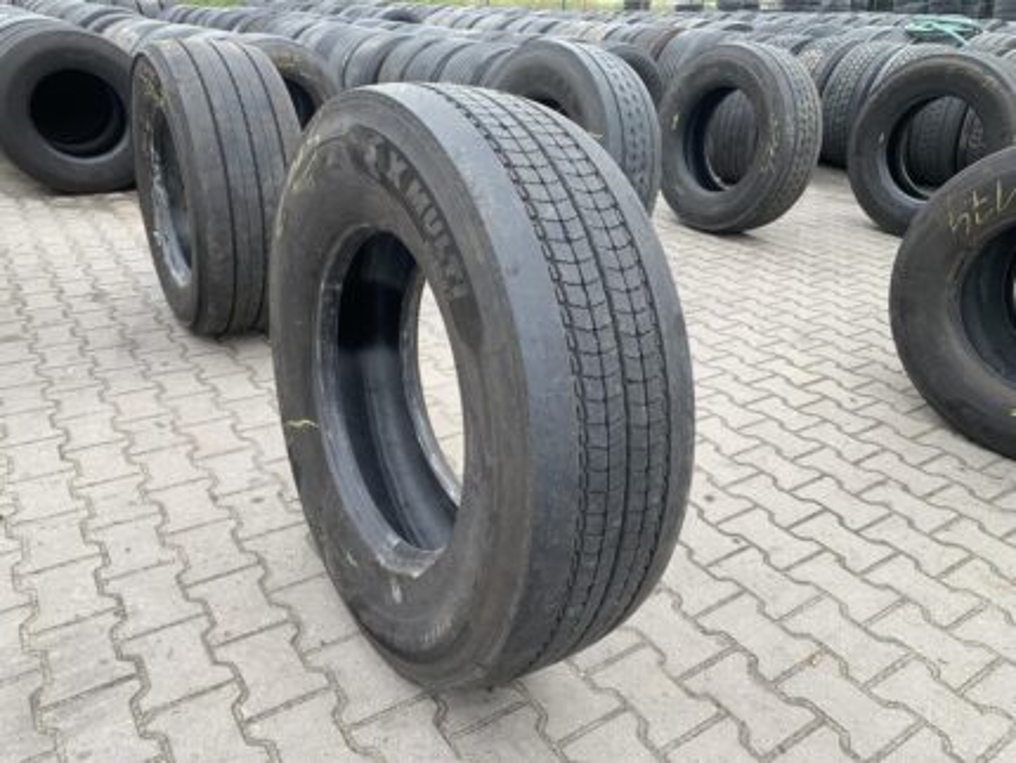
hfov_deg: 67.3
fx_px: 764
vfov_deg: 53.1
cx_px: 508
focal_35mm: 26
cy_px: 382
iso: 25
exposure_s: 1/225
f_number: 1.8
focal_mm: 4.25
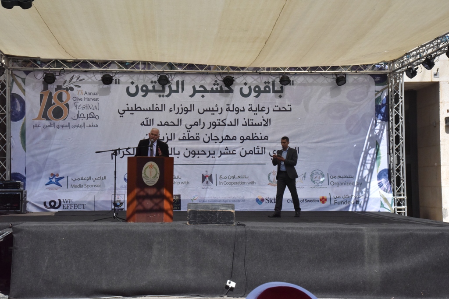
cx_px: 224
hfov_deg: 32.4
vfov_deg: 21.9
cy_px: 150
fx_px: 773
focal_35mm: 62
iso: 3200
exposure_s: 1/2000
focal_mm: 62
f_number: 22
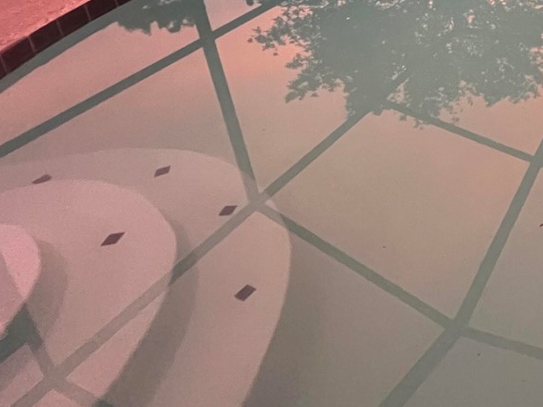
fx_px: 564
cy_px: -131
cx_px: 702
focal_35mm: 36
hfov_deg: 35.5
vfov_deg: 30.6
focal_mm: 1.57
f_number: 1.8
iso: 1000
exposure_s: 1/60
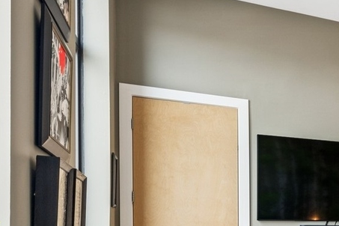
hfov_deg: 31.8
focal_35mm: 50
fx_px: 471
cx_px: 424
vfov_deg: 25.5
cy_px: 232
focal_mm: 14
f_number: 8
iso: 200
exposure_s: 1/40
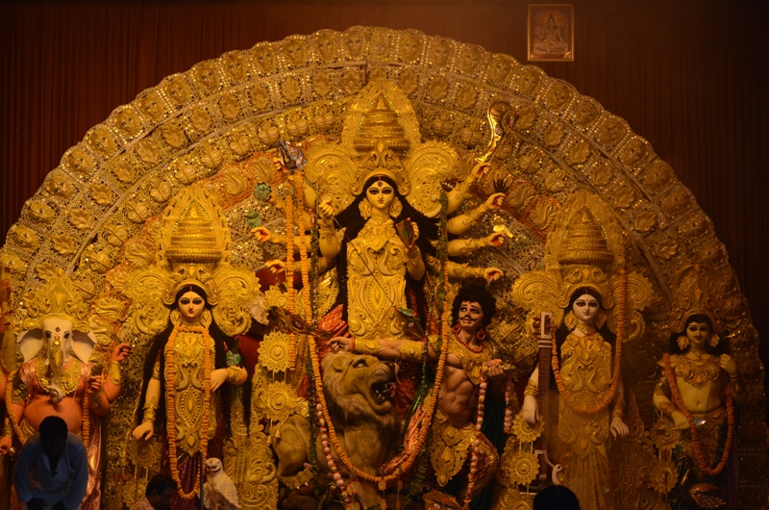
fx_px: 2238
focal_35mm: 105
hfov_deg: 19.5
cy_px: 255
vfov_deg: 13.0
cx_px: 384
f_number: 4.5
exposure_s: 1/1000
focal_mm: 70
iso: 500
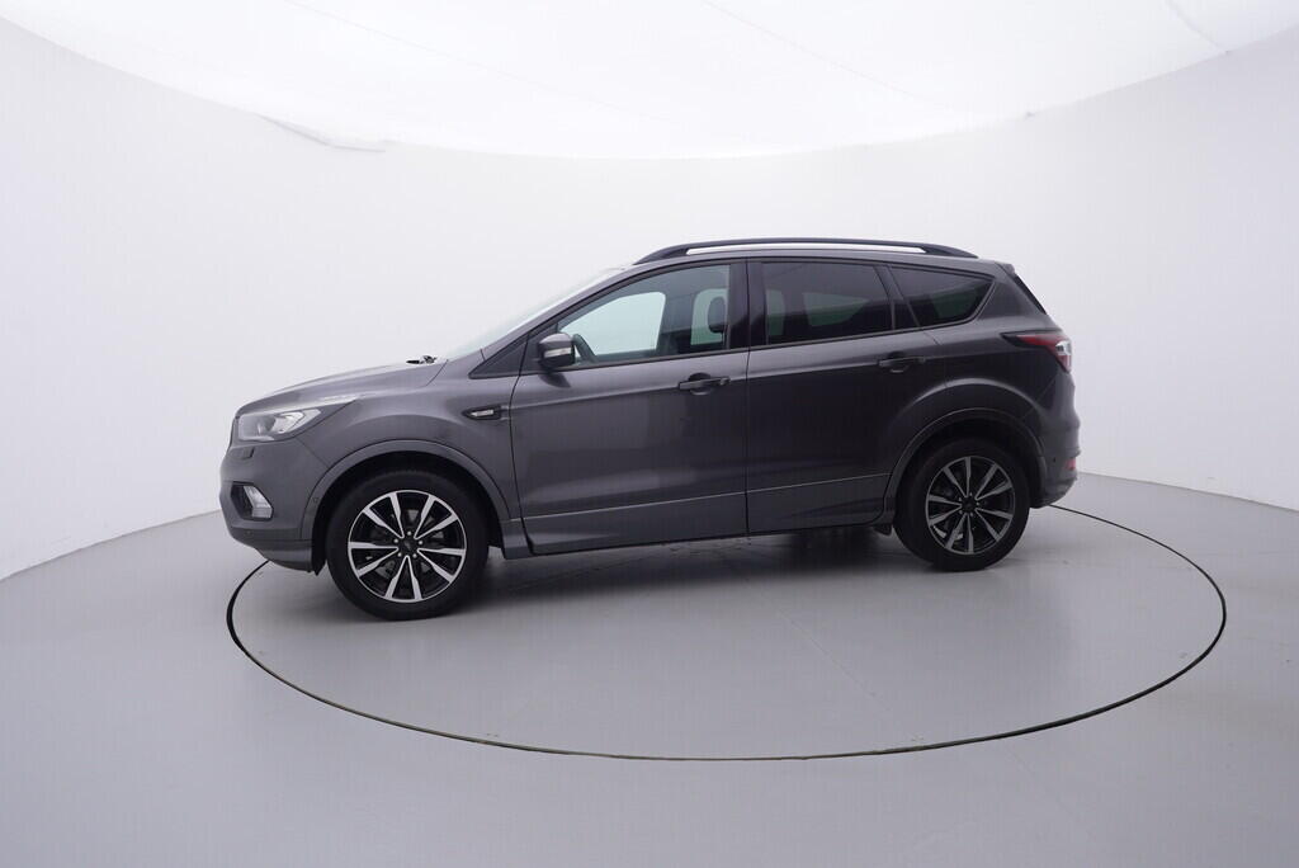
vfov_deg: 56.2
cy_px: 434
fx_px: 812
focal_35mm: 22
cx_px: 650
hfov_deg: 77.3
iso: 200
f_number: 5
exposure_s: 1/80
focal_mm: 15
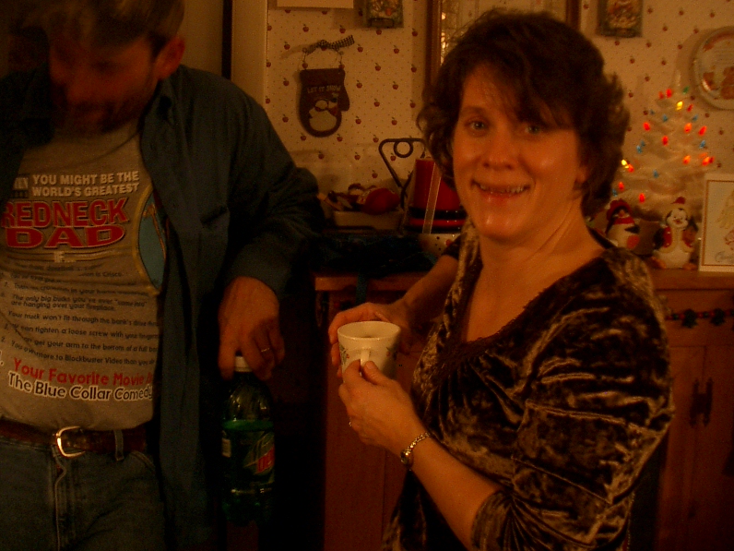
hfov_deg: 42.0
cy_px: 224
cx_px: 314
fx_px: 954
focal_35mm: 45
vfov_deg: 32.1
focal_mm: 5.8
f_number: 2.6
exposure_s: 1/8
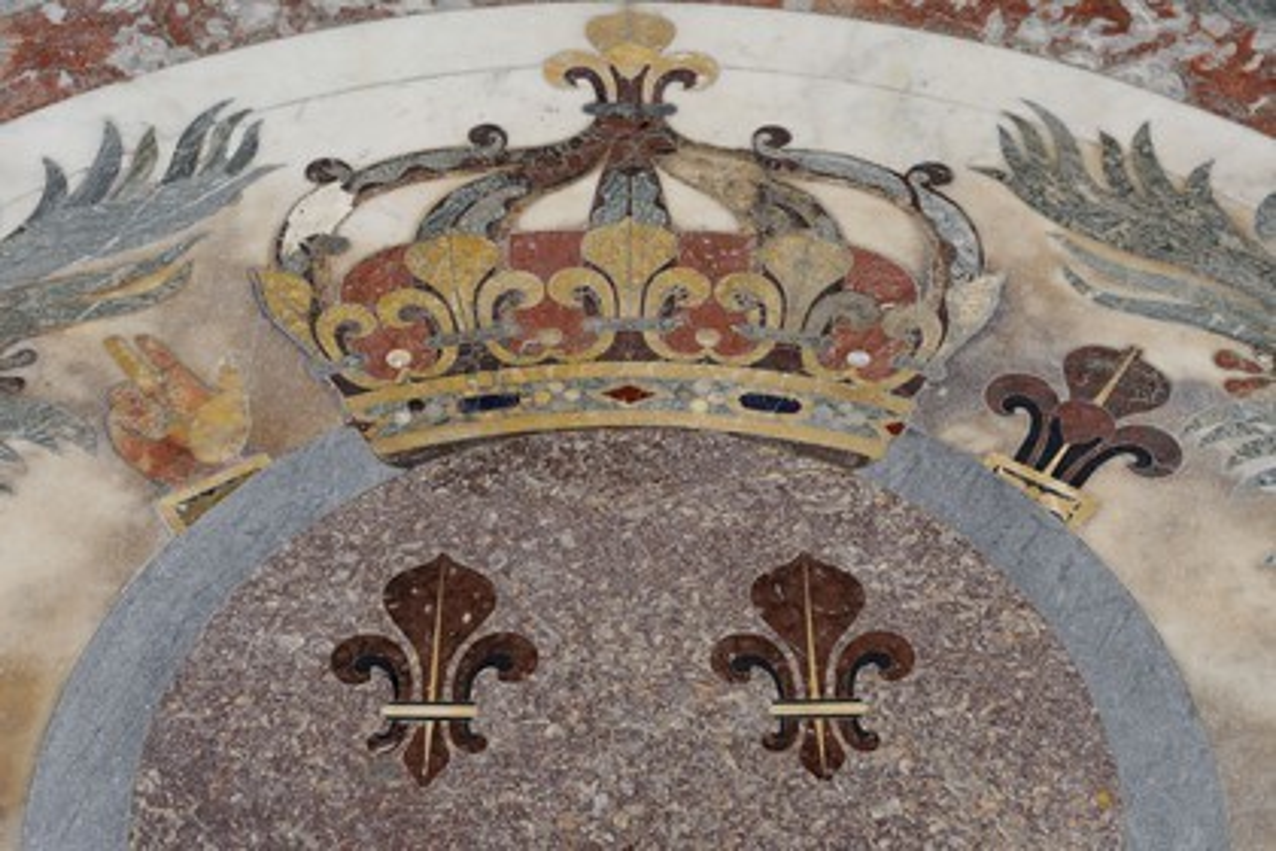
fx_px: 2127
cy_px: 426
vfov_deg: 22.6
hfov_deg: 33.4
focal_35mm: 60
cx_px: 638
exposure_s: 5
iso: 200
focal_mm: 60
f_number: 13
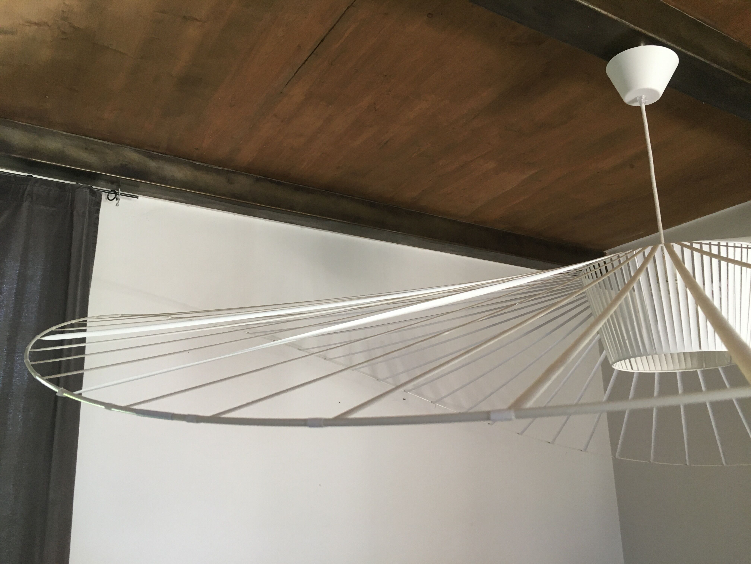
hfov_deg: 61.7
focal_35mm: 29
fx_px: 629
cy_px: 282
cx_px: 376
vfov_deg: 48.2
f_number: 2.2
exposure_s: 1/33
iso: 125
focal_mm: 4.15
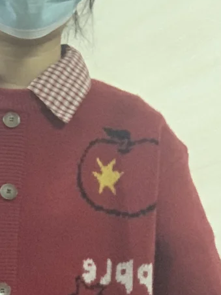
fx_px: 868
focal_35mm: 102
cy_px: 448
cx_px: -55
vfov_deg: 17.3
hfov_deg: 14.0
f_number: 2.2
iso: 400
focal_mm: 2.87
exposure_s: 1/30
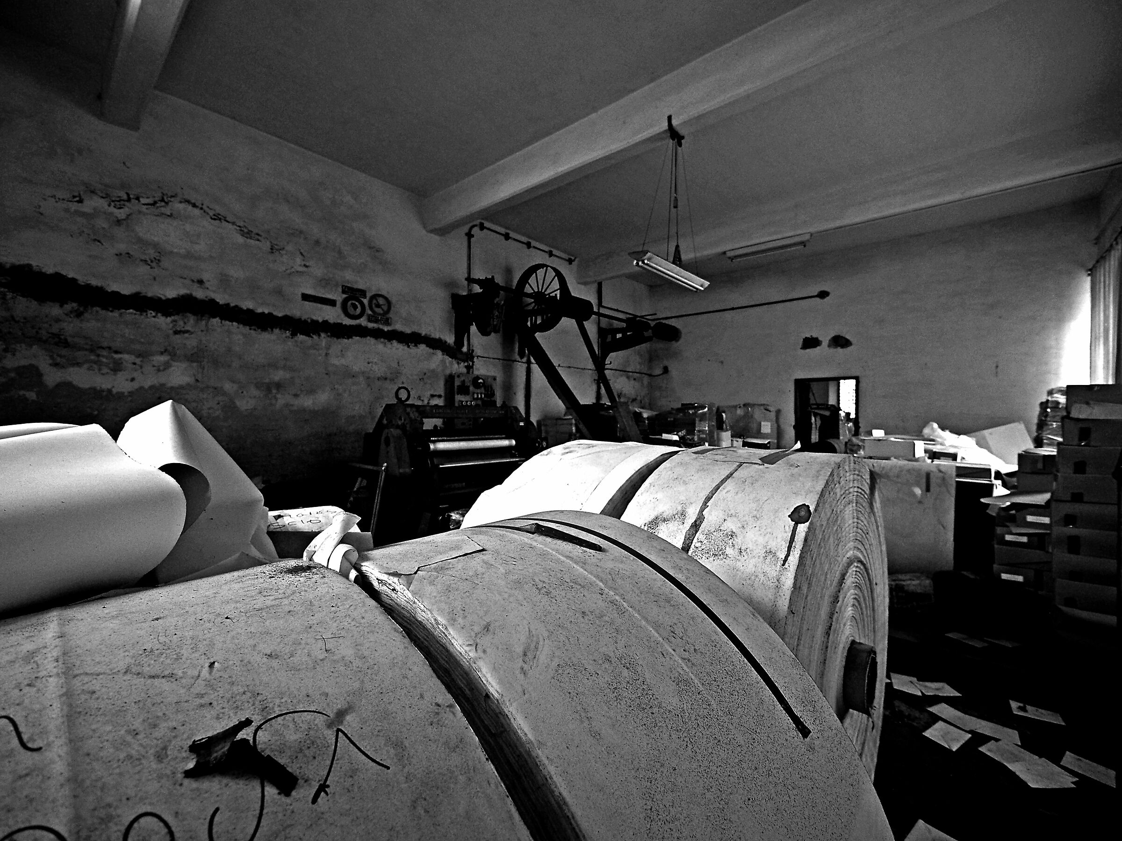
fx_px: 454
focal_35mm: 14
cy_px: 420
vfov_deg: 85.7
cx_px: 561
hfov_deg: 102.1
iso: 400
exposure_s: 1/60
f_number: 4
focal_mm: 7
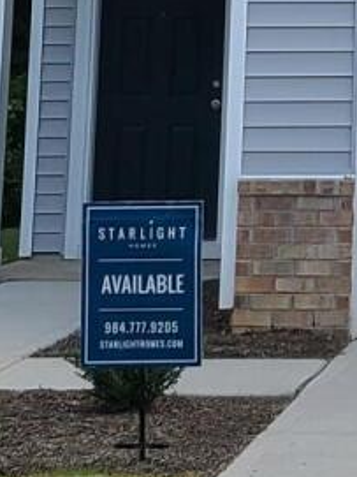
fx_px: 2642
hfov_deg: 7.4
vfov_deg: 9.8
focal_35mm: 192
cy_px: -361
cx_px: 696
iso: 40
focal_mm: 5.4
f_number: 1.8
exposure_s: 1/1279
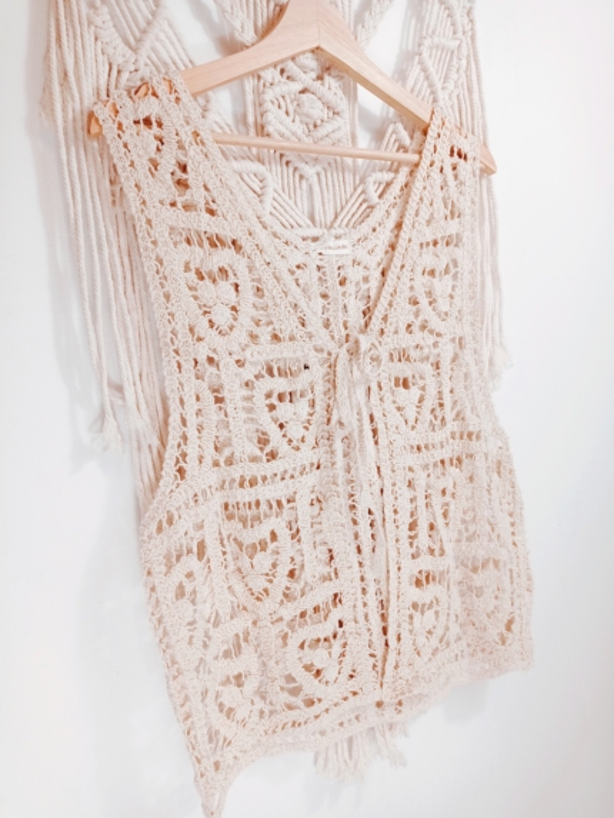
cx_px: 307
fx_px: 662
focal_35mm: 28
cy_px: 409
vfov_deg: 63.4
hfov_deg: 49.8
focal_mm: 4.74
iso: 100
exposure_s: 1/265
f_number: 1.79
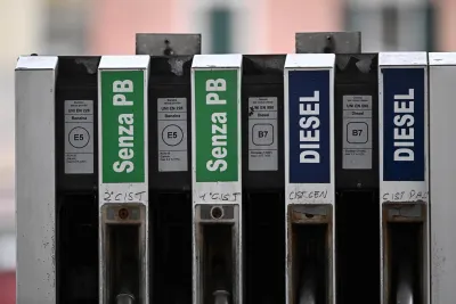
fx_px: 5068
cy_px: 152
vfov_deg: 3.4
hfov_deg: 5.2
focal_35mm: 400
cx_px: 228
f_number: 5.6
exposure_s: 1/800
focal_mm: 400
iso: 2200
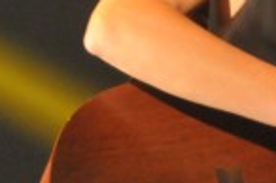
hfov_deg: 2.2
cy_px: -90
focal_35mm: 936
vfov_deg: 1.5
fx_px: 7168
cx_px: 285
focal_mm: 130
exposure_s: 1/160
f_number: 6.3
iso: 3200
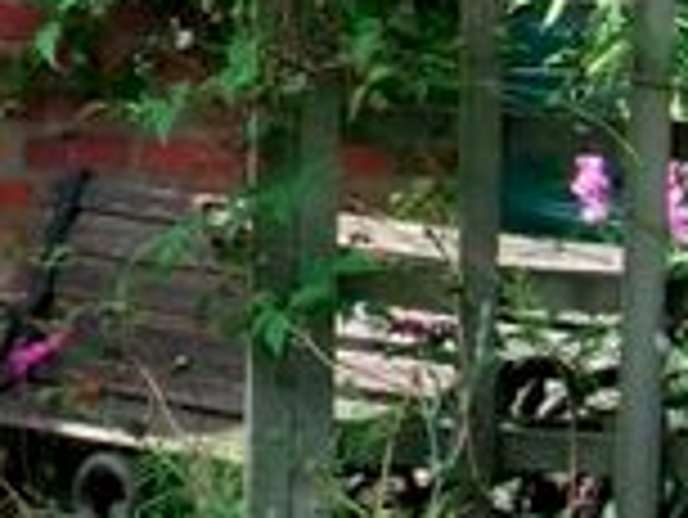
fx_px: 3461
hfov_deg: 10.6
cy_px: -29
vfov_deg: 8.5
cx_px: -558
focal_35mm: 174
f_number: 3.3
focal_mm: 6.3
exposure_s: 1/90
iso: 50
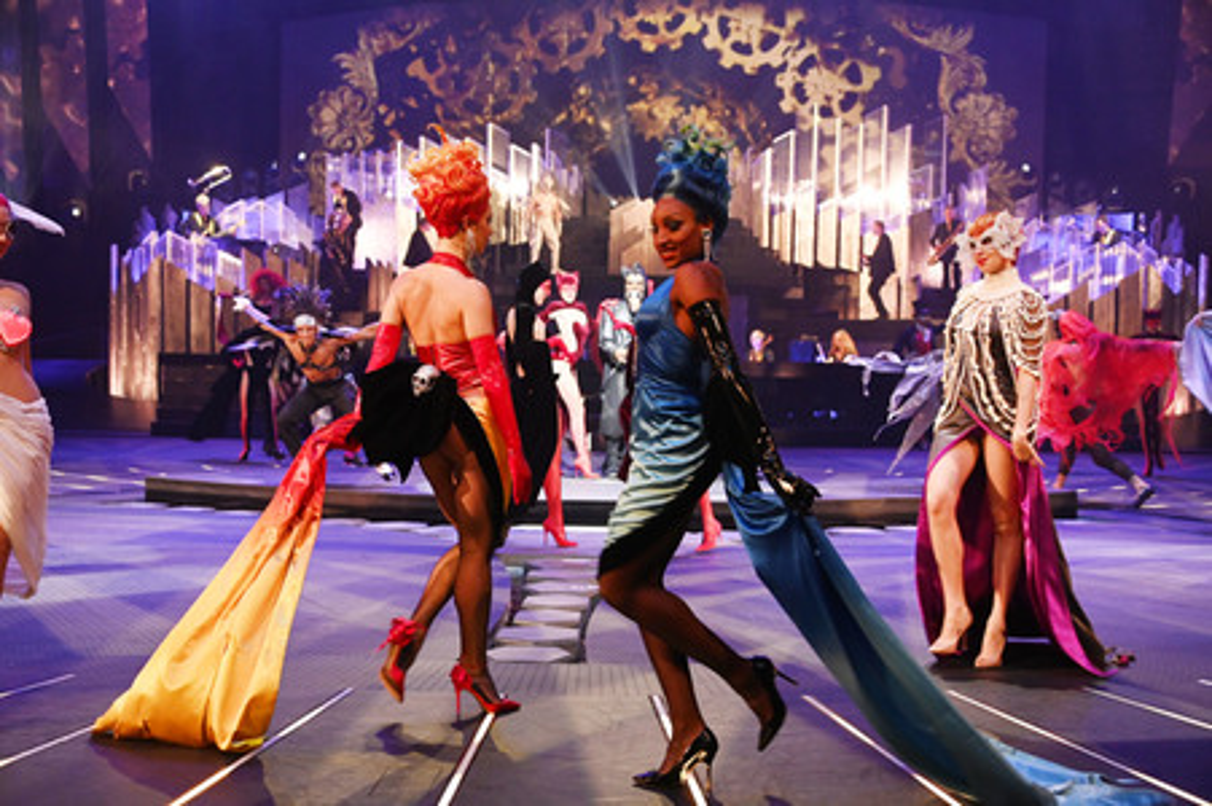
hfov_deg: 41.1
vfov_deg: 28.0
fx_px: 1615
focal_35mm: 48
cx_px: 606
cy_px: 403
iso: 5000
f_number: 5
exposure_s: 1/160
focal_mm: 48
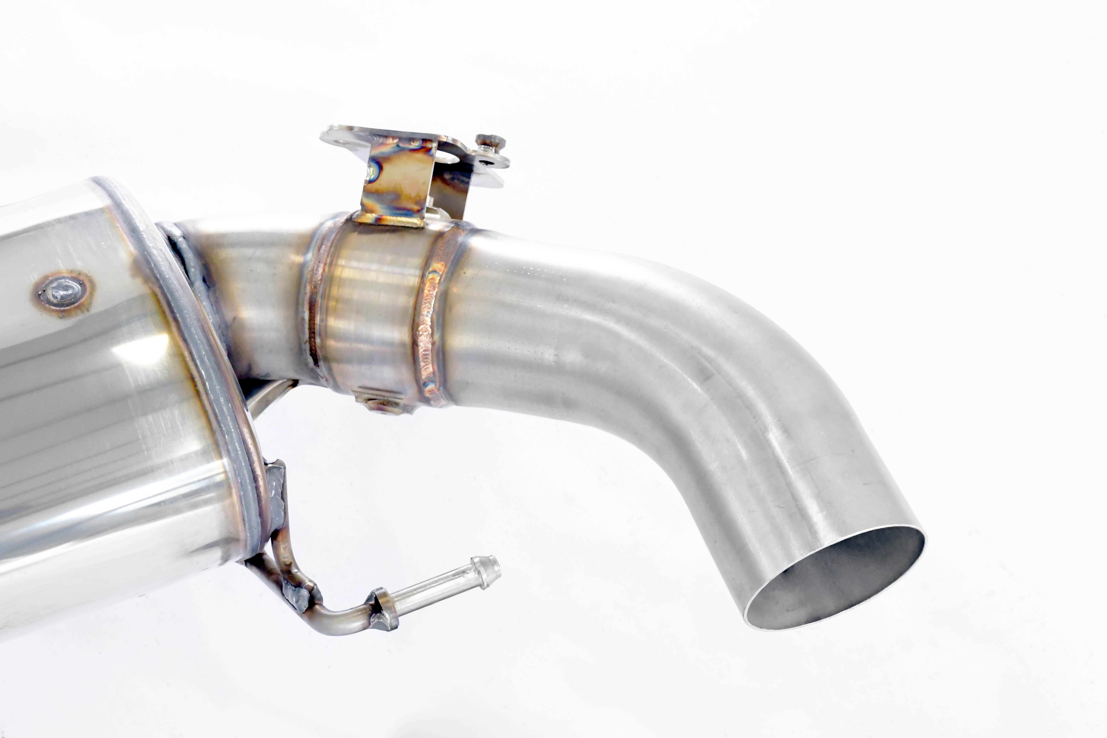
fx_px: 2583
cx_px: 554
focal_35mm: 84
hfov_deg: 24.2
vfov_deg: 16.3
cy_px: 369
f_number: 11
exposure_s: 1/160
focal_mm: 56
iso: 4000
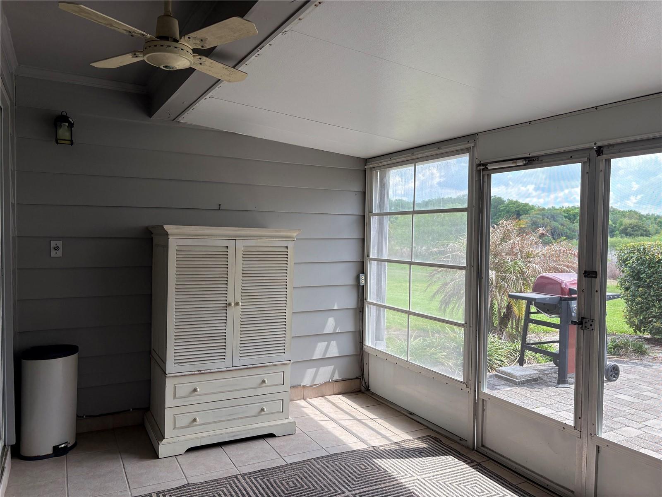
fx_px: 497
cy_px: 248
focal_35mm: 26
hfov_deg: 67.3
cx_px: 331
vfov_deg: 53.1
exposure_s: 1/548
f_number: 1.6
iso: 64
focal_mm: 5.96
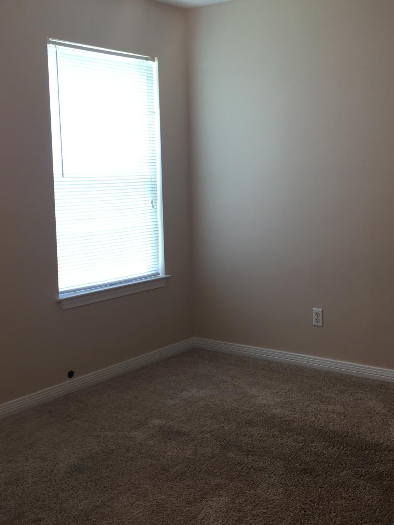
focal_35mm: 43
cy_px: 225
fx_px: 652
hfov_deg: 33.2
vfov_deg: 43.7
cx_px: 270
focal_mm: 4.15
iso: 25
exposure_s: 1/30
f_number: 2.2
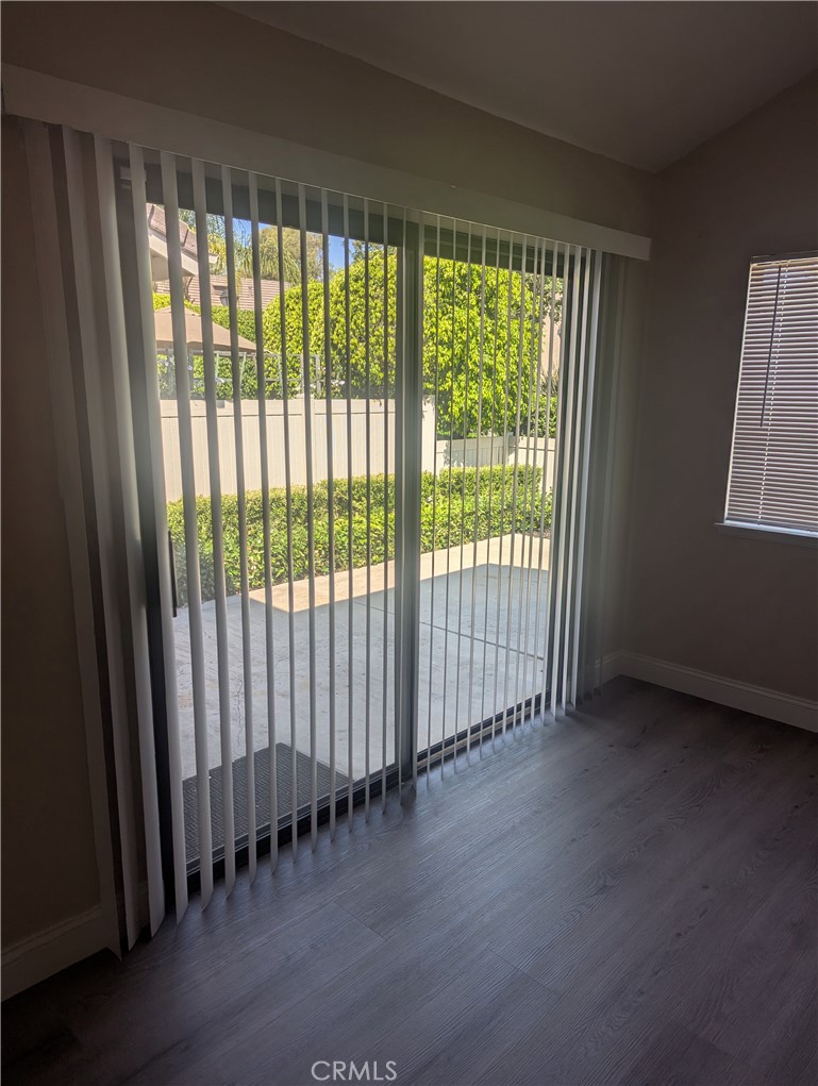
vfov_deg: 71.5
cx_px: 409
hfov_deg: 56.9
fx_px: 754
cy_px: 543
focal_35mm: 24
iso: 44
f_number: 1.85
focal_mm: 6.81
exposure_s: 1/976
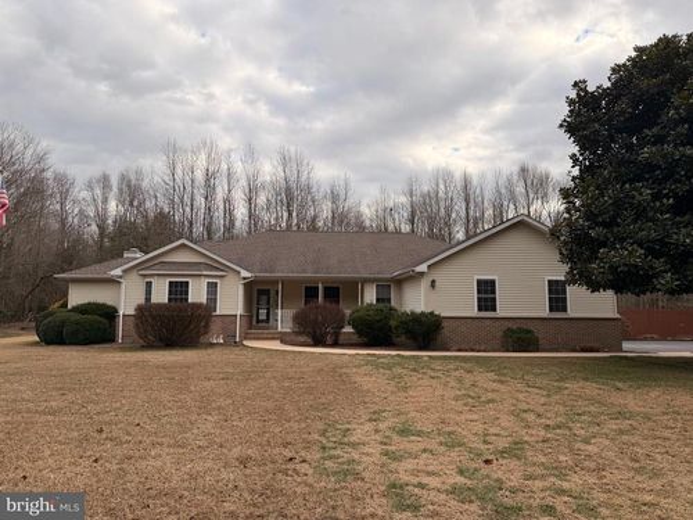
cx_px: 346
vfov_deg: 56.8
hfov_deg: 71.6
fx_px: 480
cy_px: 260
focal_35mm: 24
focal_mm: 6.76
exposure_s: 1/2907
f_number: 1.78
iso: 80
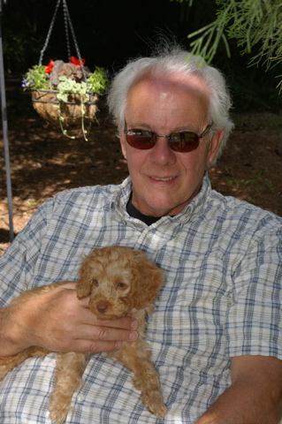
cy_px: 212
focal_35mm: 82
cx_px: 141
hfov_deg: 16.5
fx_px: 971
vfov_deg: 24.6
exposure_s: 1/180
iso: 400
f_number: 11
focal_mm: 55
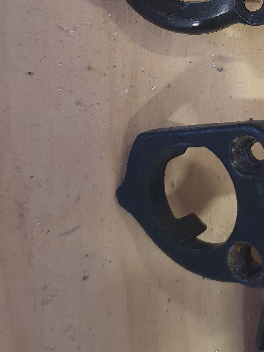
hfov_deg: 23.9
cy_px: 41
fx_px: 600
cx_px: 256
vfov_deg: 31.3
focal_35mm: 59
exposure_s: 1/50
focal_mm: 4.32
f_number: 1.5
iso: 200
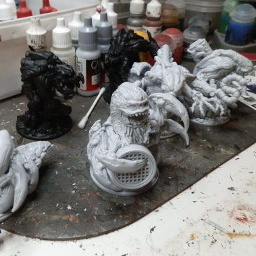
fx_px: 293
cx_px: 97
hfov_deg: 46.8
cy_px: 130
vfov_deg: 47.2
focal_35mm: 35
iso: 400
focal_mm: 5
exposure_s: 1/200
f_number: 3.1
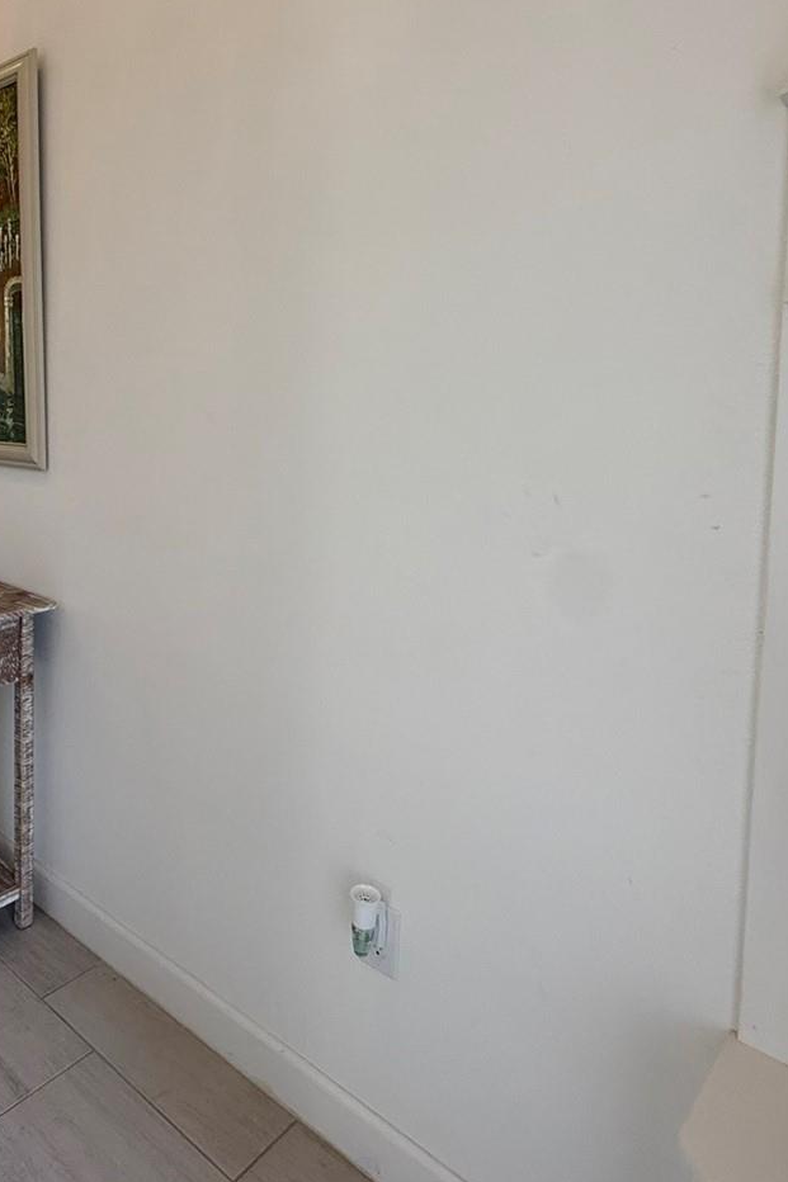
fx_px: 821
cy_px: 444
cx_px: 247
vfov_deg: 70.4
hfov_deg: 50.1
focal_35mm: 25
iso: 125
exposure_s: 1/120
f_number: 2.2
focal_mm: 2.22
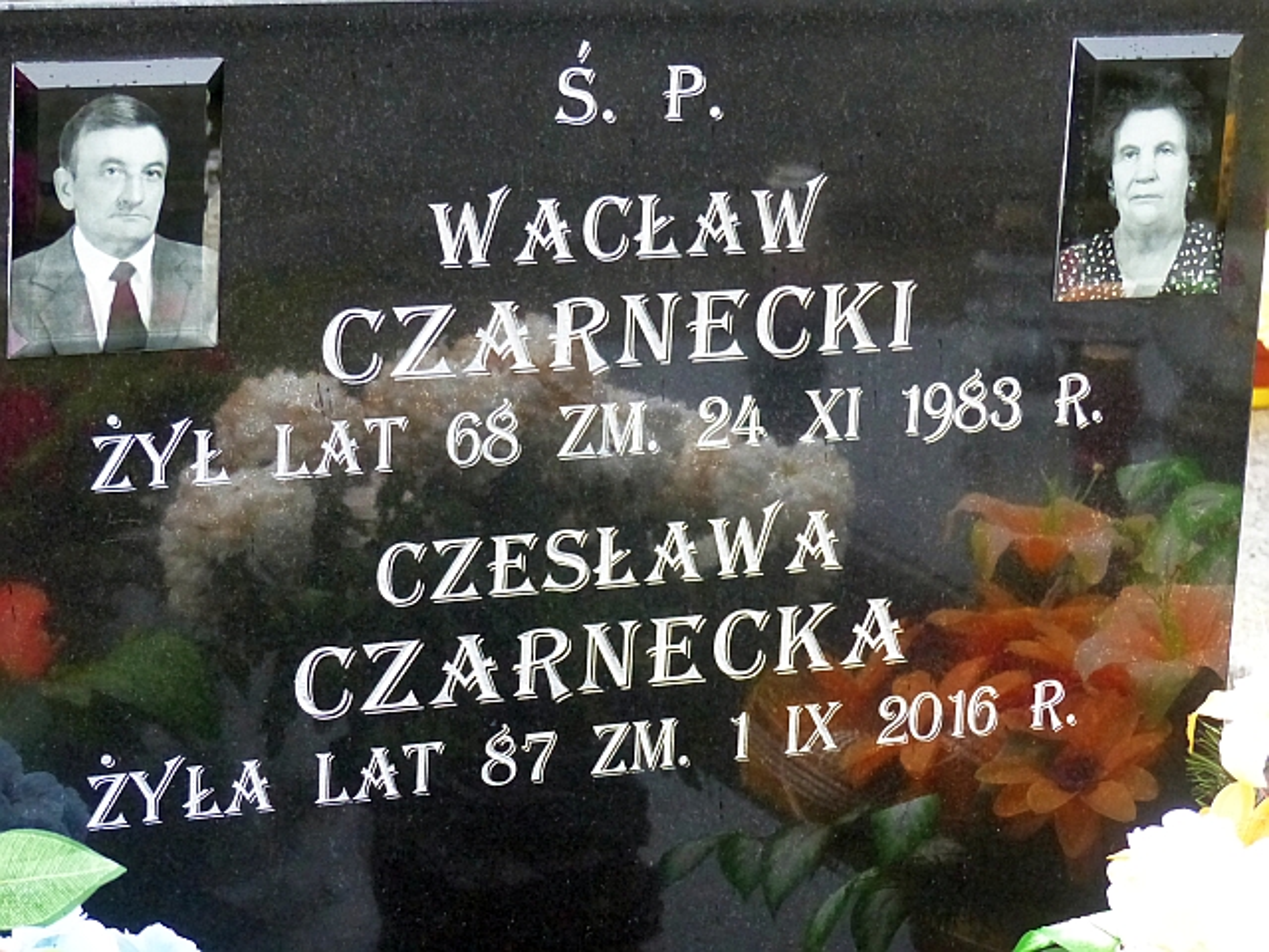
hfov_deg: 18.4
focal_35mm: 107
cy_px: 476
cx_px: 634
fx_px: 3923
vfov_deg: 13.8
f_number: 2.8
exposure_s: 1/80
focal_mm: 19.2
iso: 800
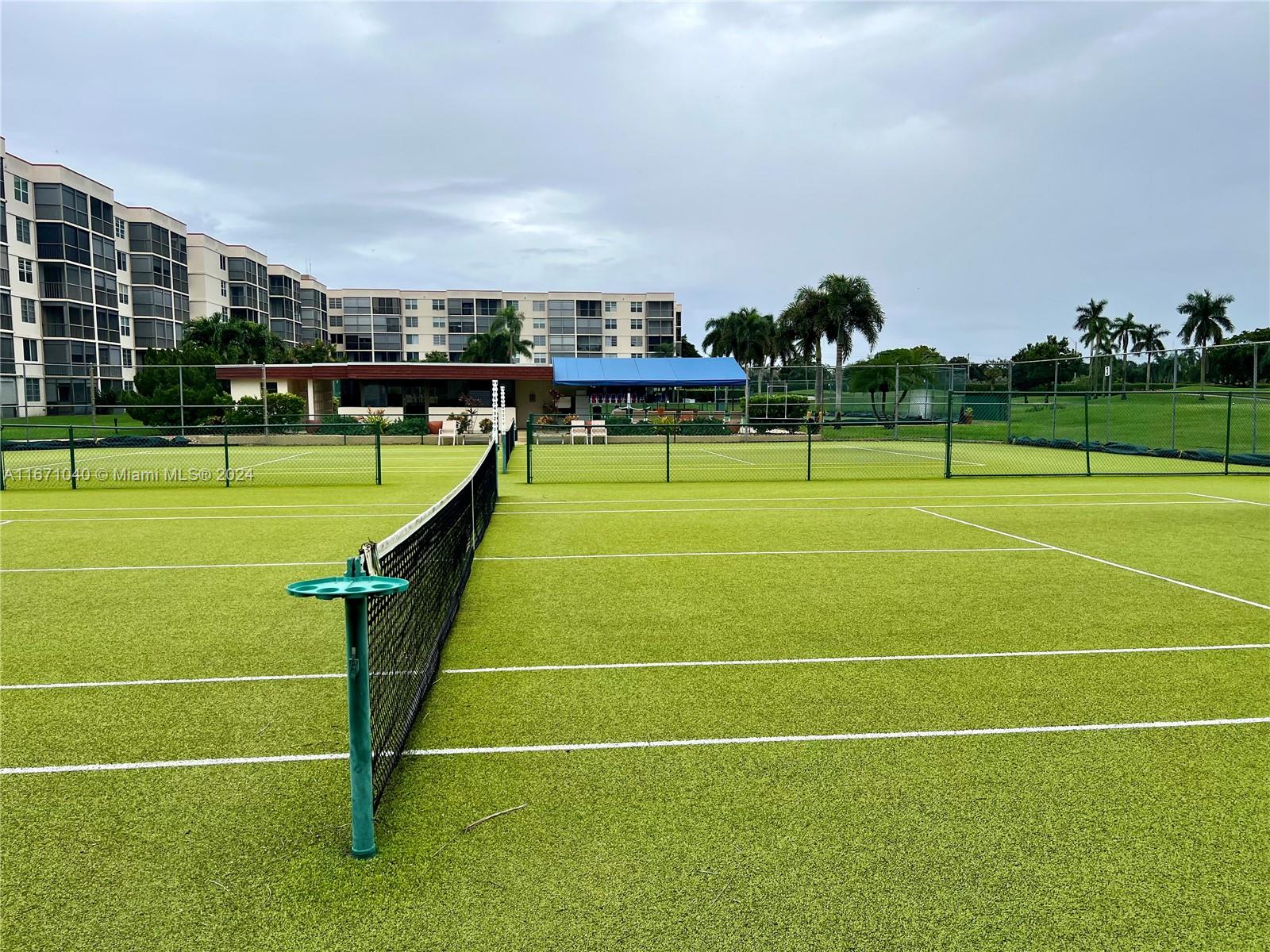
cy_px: 476
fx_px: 954
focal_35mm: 26
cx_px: 635
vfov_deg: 53.1
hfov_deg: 67.3
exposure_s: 1/3968
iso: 50
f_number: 1.5
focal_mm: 5.7
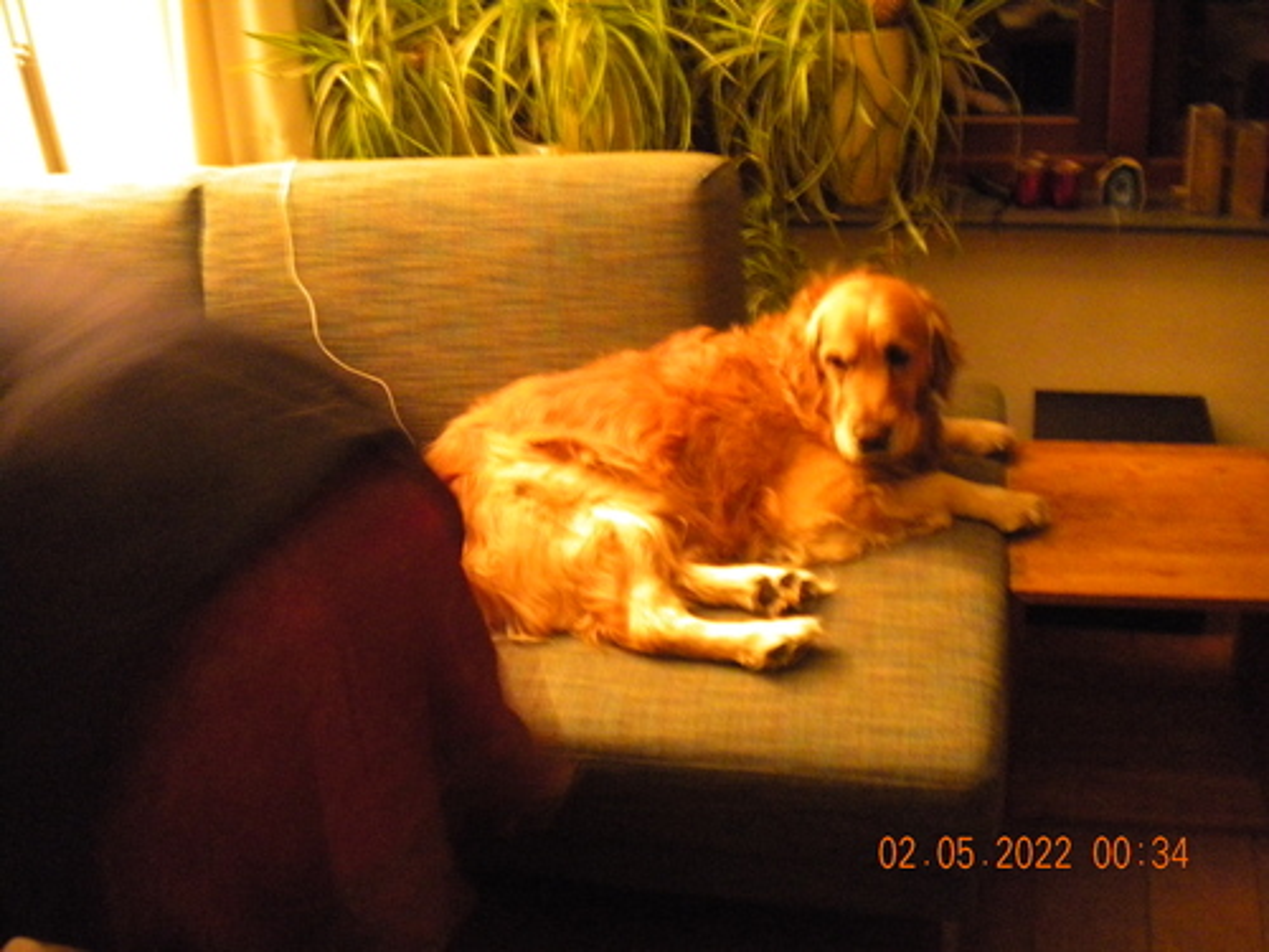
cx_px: 634
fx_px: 1283
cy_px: 476
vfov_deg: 40.7
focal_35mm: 35
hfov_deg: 52.6
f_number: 3.1
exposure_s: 1/3.1
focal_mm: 6.3
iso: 800
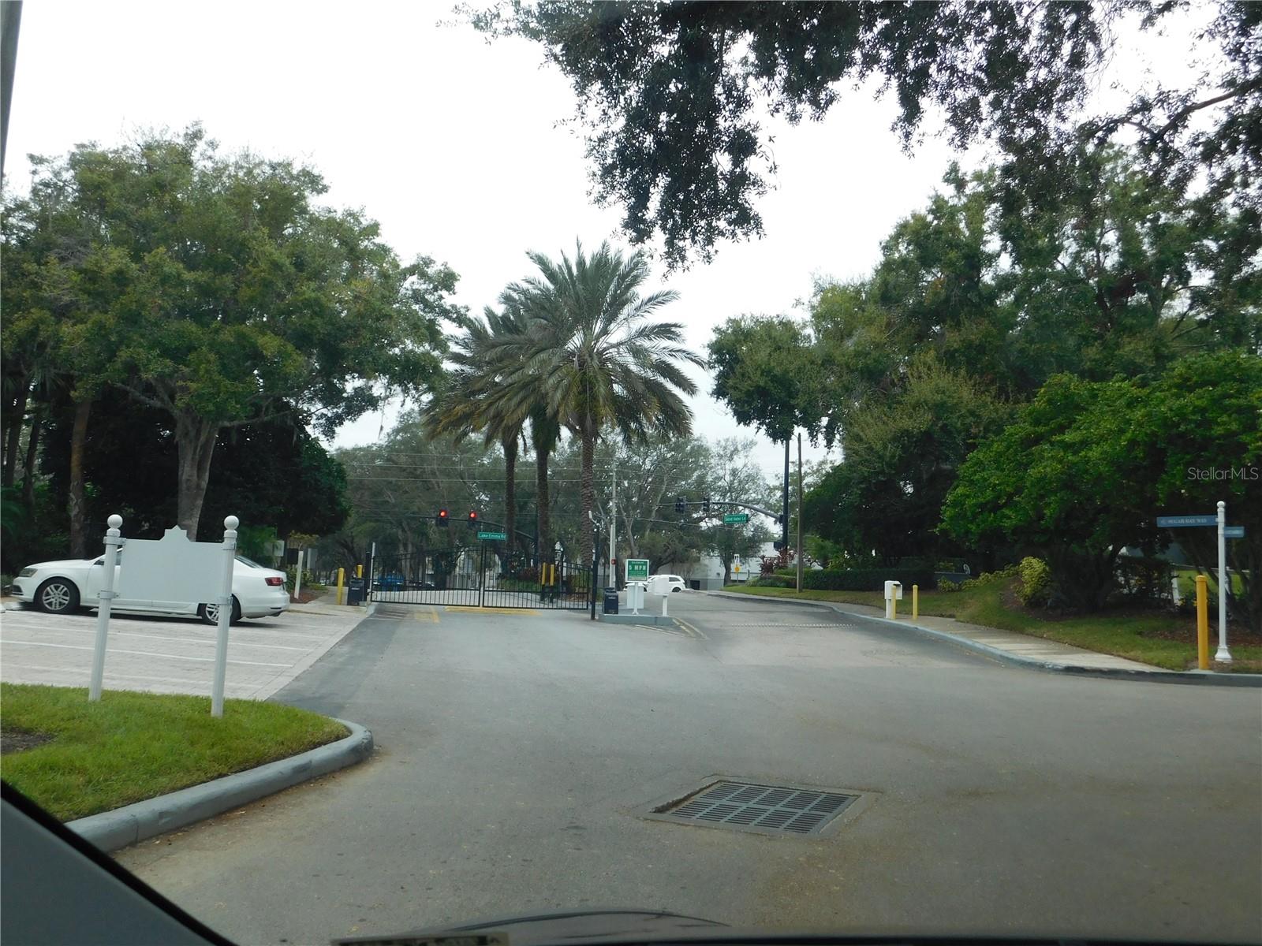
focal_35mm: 30
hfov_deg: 60.0
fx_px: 1094
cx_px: 631
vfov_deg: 46.8
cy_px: 473
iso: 125
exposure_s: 1/250
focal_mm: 5.3
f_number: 3.2
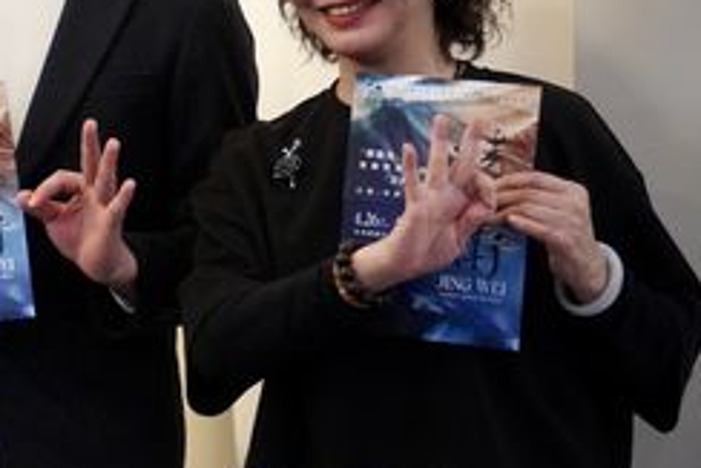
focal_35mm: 129
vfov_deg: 10.6
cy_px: 52
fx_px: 2518
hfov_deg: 15.2
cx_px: -158
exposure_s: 1/160
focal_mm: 35
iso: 3200
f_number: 4.5
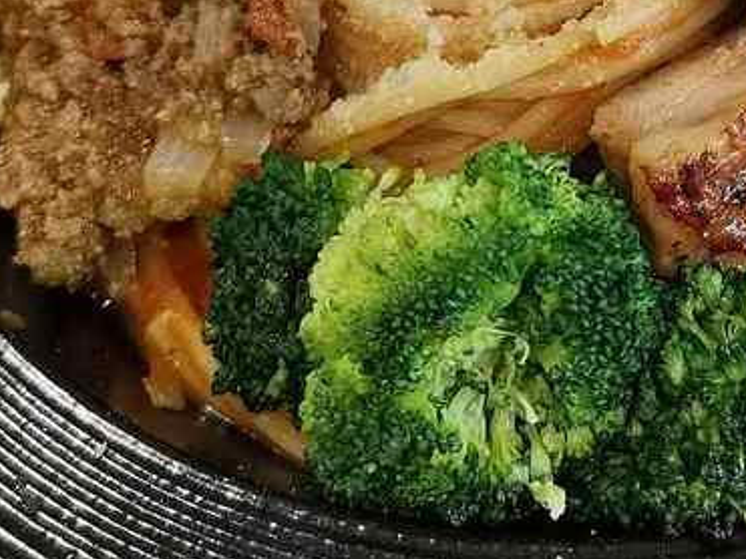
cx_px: 593
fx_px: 1680
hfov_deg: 24.6
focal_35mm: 78
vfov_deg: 18.2
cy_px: -43
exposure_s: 1/60
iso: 250
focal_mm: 5.58
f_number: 1.8
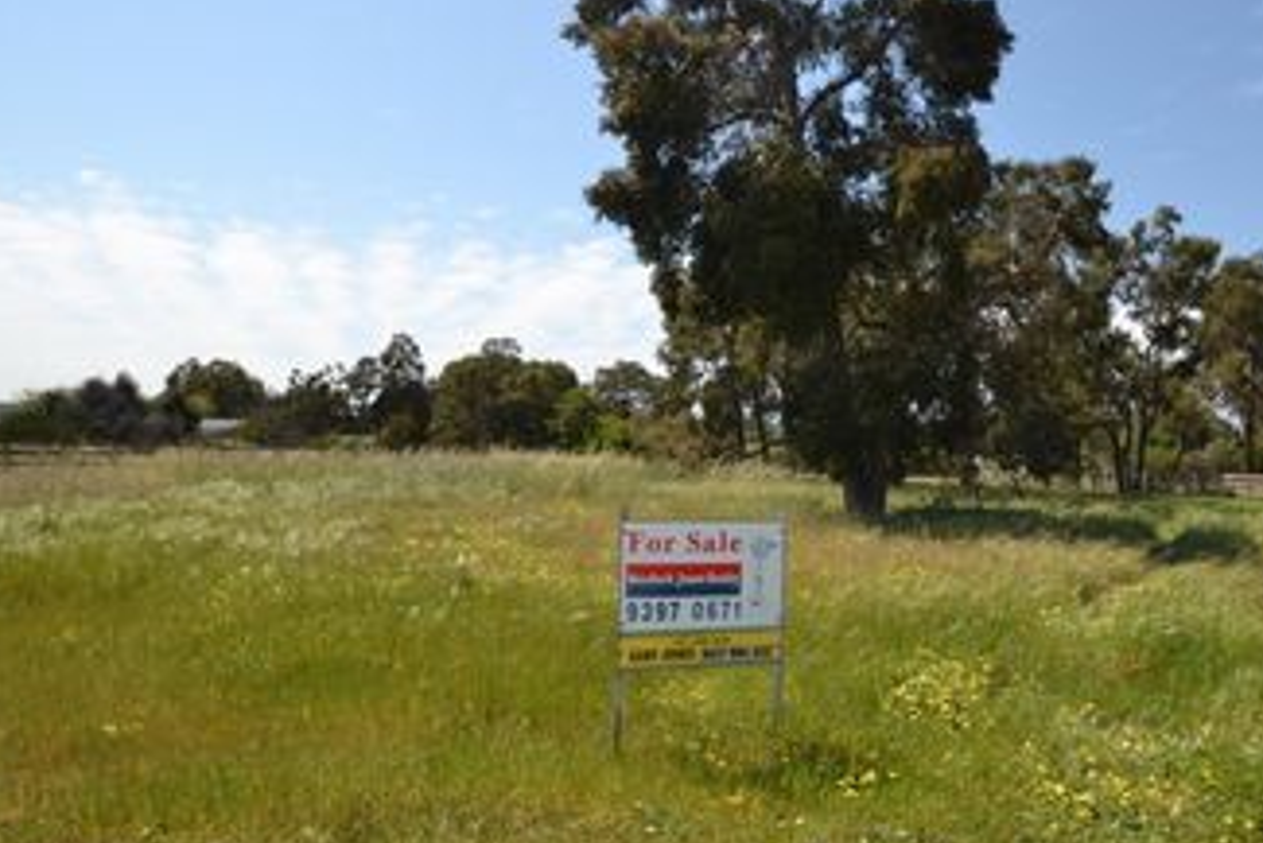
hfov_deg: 68.8
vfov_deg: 49.6
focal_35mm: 26
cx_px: 746
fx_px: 913
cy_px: 437
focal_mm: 12
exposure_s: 1/200
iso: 100
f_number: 9
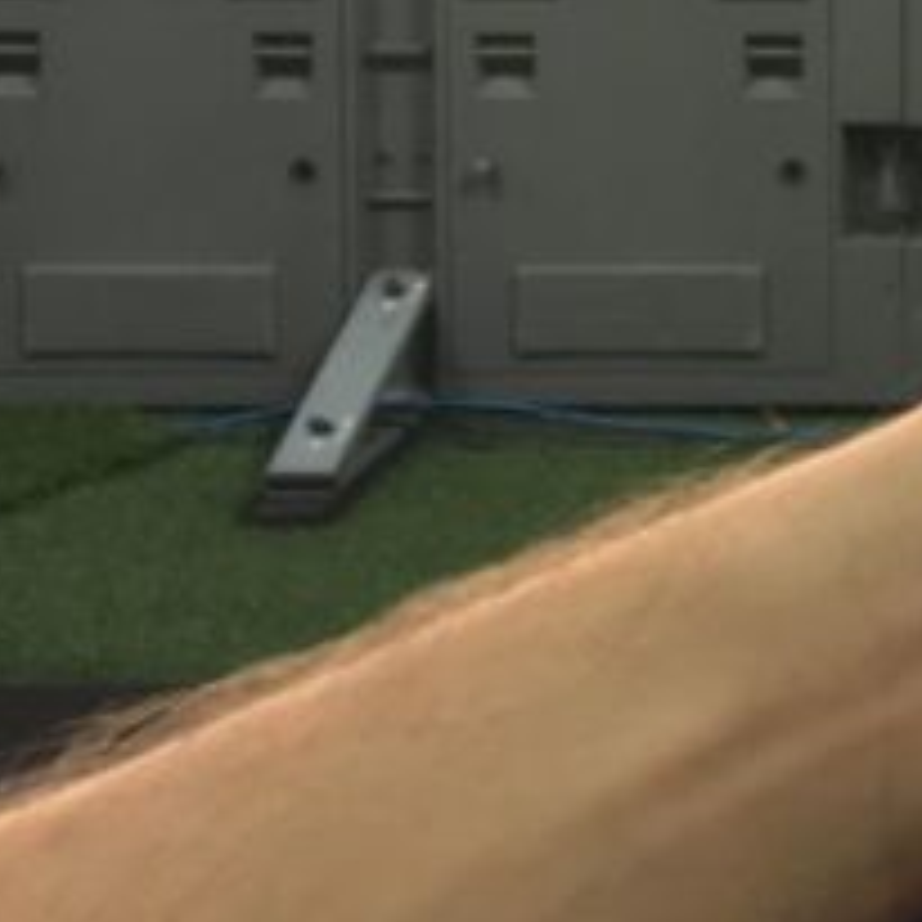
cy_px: -364
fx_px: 3857
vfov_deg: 13.0
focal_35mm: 128
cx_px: 2087
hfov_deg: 11.6
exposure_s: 1/100
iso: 32
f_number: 2.2
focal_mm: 4.15
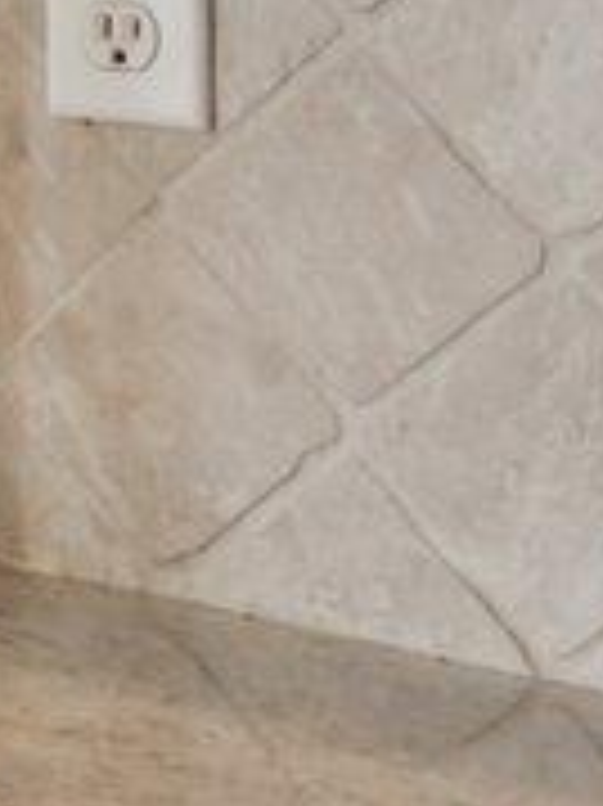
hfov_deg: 4.8
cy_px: -218
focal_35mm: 176
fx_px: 4093
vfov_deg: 11.0
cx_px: -3298
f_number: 10
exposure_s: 1/15
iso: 400
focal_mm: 16
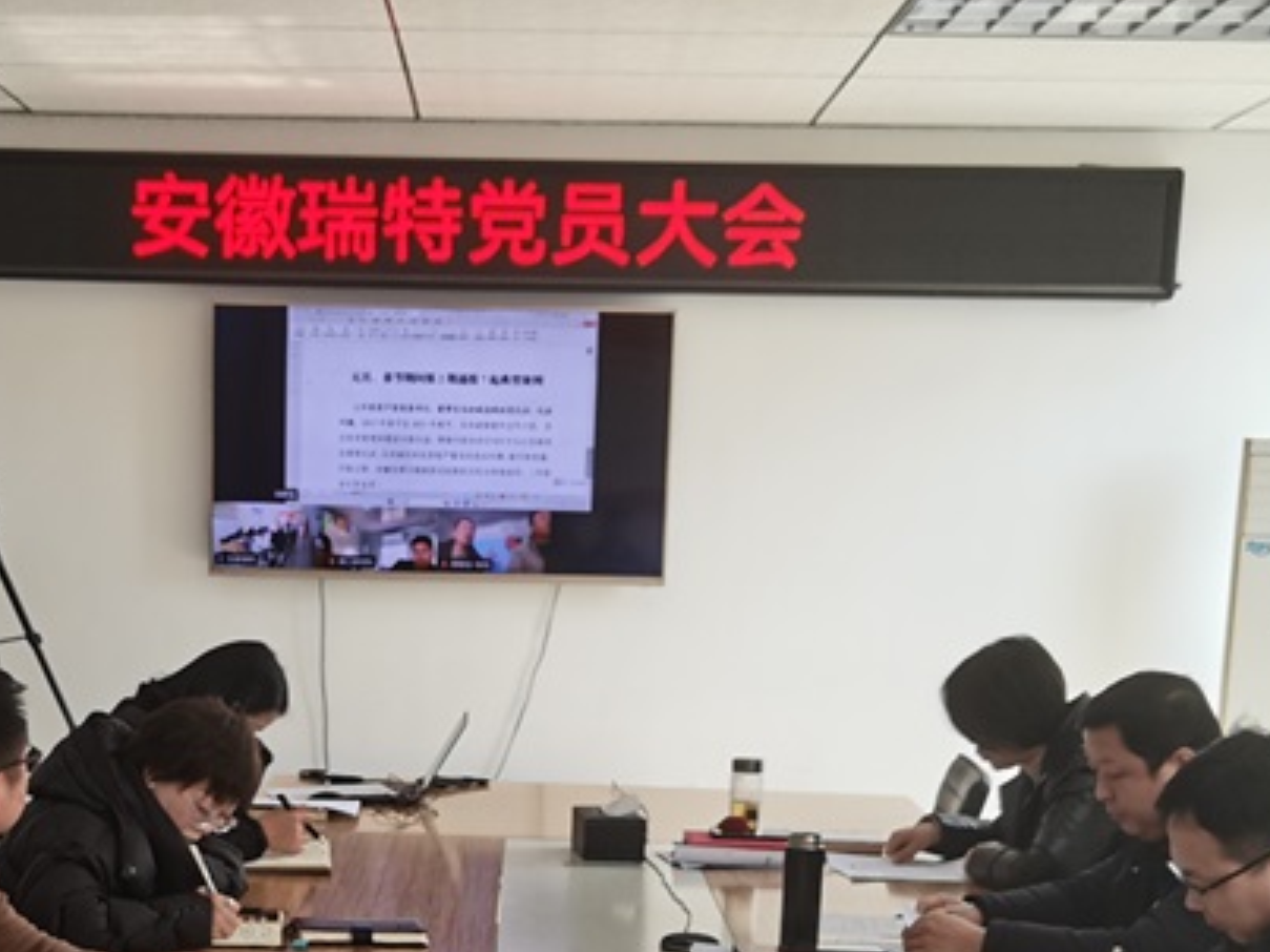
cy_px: 961
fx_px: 2457
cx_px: 372
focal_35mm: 67
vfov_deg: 21.1
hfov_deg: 28.7
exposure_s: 1/100
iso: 80
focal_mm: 4.94
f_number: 1.9
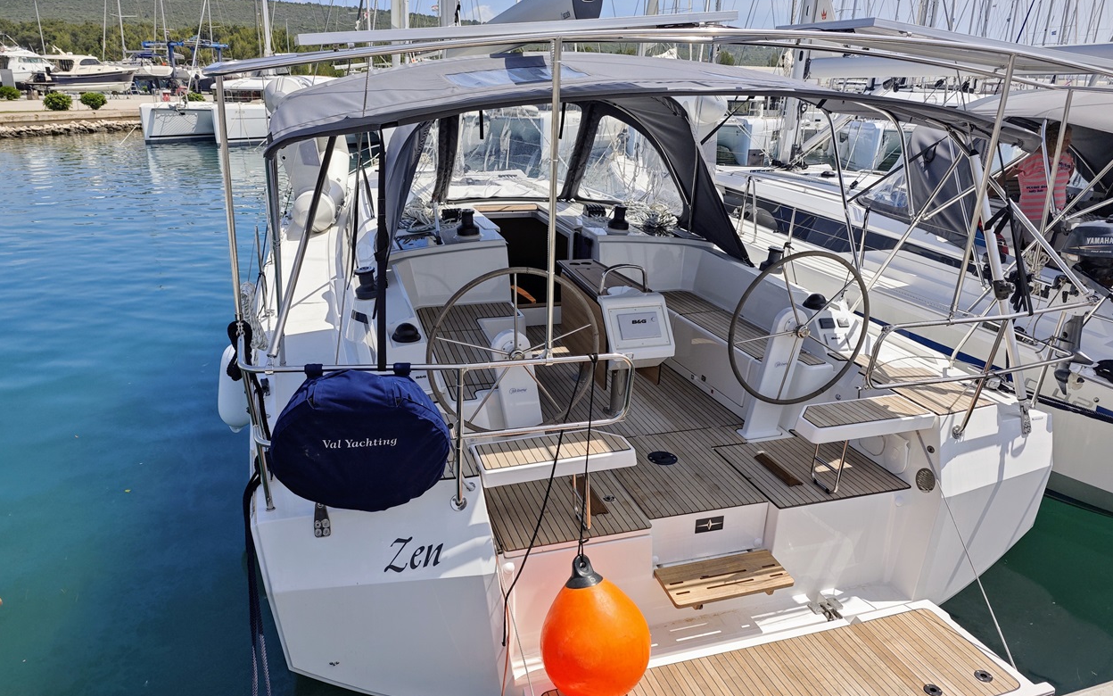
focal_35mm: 25
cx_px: 555
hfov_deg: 72.5
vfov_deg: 49.3
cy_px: 367
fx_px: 758
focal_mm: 6.55
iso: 50
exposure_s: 1/4435
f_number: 1.6
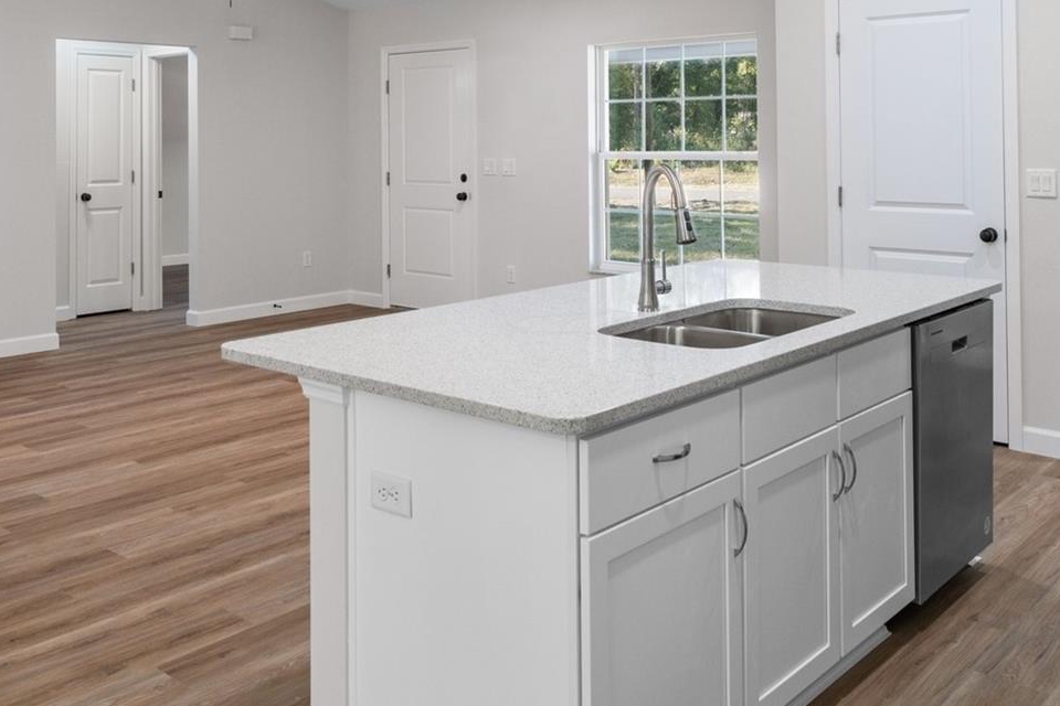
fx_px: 1030
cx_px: 524
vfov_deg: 36.4
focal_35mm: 35
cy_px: 128
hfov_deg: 54.4
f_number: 8
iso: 320
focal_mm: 14
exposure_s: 1/1.67
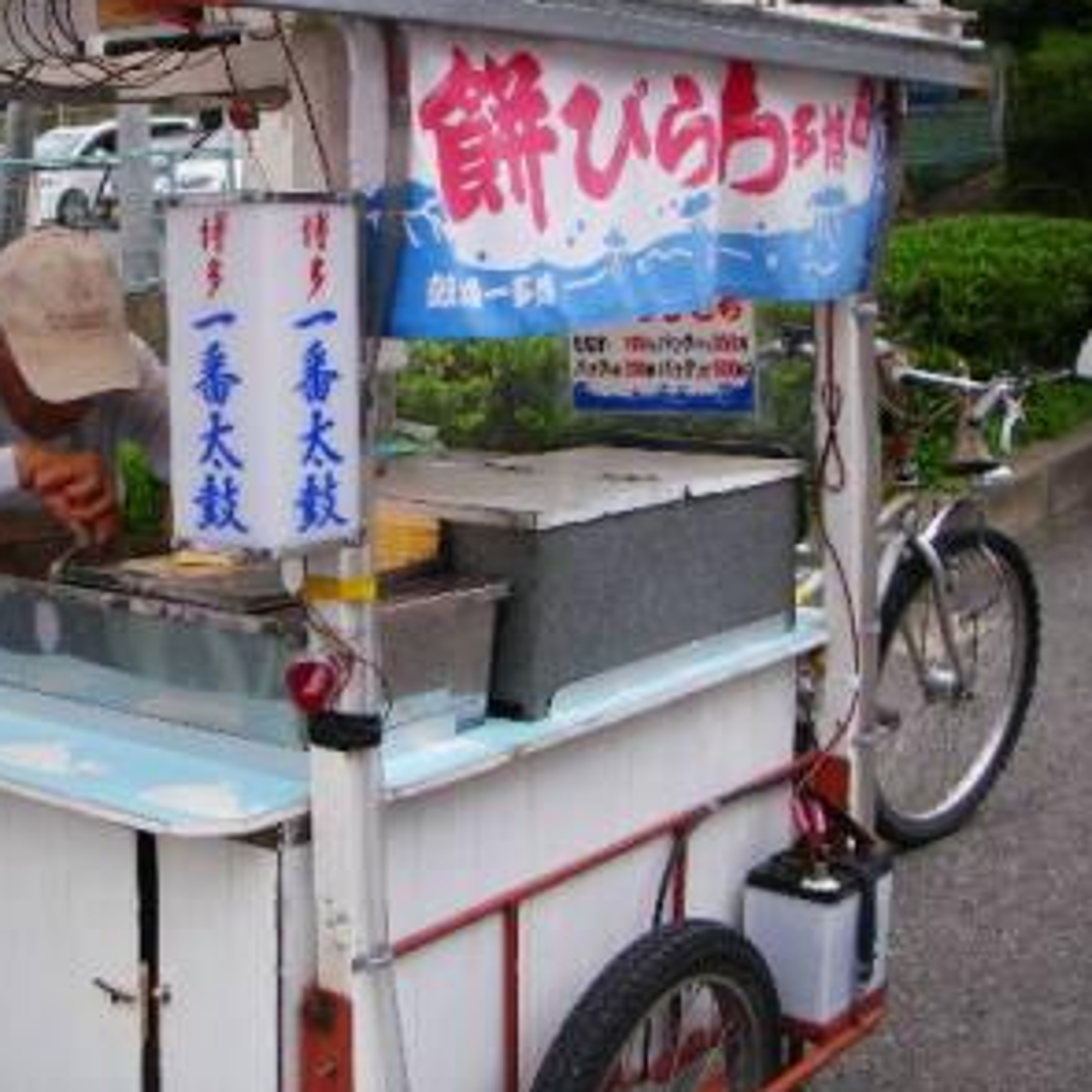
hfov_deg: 33.0
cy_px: 485
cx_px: 337
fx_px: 1820
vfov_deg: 33.4
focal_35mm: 51
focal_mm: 6.3
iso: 80
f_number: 3.3
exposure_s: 1/80
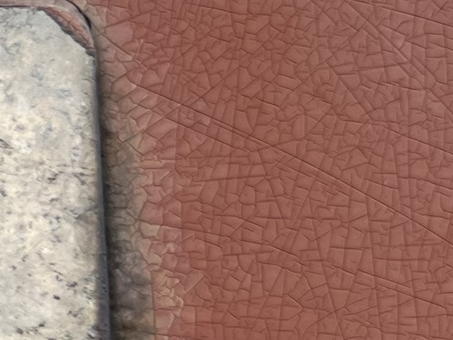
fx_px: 1911
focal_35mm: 146
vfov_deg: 10.1
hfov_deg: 11.7
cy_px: 298
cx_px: -541
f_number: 1.5
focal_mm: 5.7
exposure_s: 1/873
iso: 50
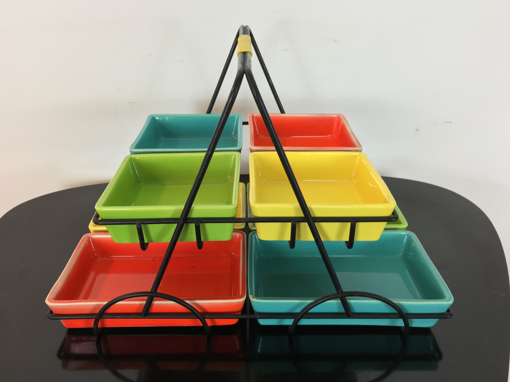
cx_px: 244
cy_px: 192
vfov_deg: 45.4
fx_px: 457
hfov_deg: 58.3
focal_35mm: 31
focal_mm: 4.15
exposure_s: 1/33
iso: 64
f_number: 2.2
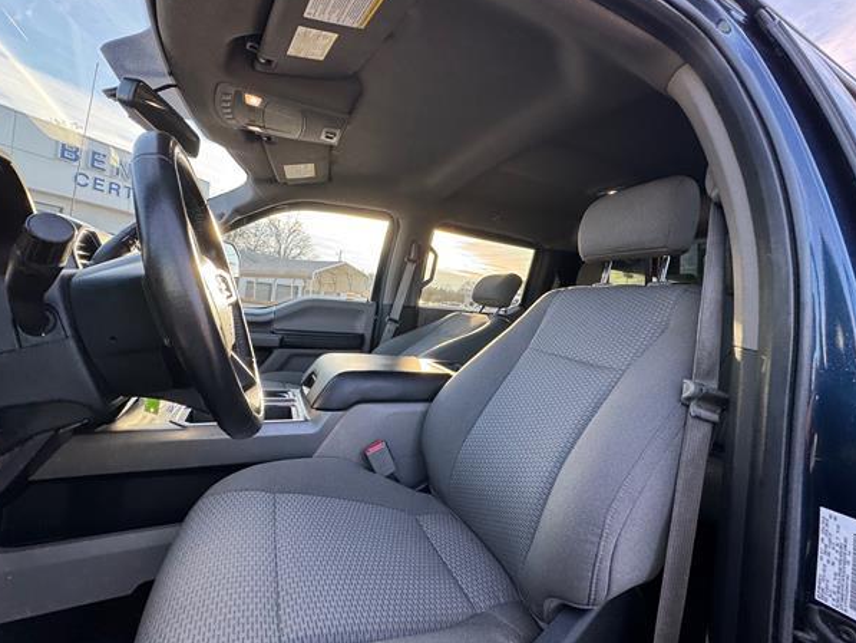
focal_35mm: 15
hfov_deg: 98.1
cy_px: 301
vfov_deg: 81.7
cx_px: 439
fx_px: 371
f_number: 2.2
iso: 40
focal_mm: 2.22
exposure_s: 1/99
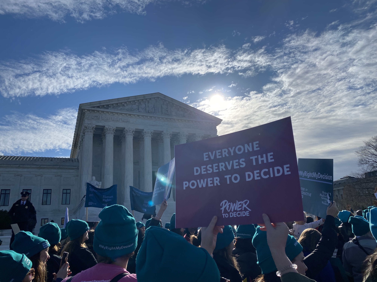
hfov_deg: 67.3
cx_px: 188
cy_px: 141
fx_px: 283
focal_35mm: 26
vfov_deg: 53.1
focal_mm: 4.25
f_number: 1.8
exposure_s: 1/8264
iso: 32
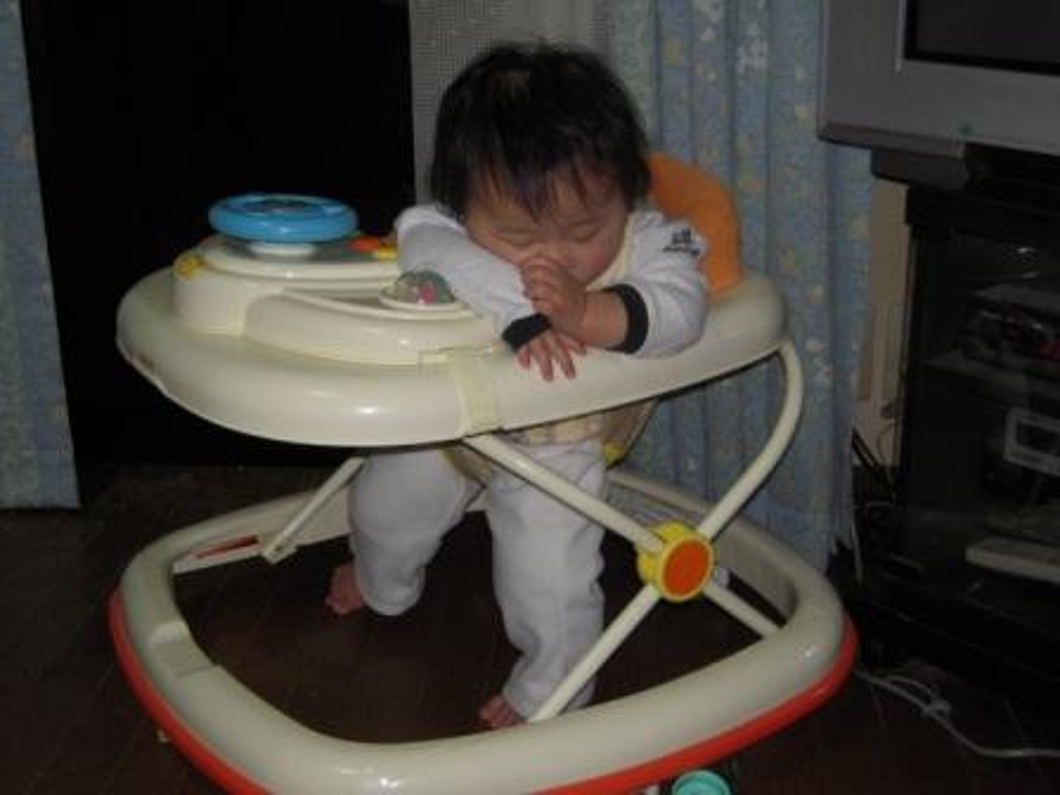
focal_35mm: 50
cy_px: 398
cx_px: 530
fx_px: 1531
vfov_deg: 29.1
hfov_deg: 38.2
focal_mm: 8.9
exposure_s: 1/30
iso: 100
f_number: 3.5
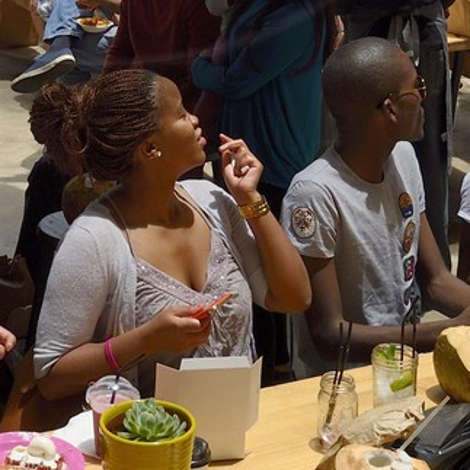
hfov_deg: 17.1
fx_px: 1551
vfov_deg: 15.2
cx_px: 103
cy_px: -335
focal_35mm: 101
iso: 200
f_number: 9
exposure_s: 1/320
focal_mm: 24
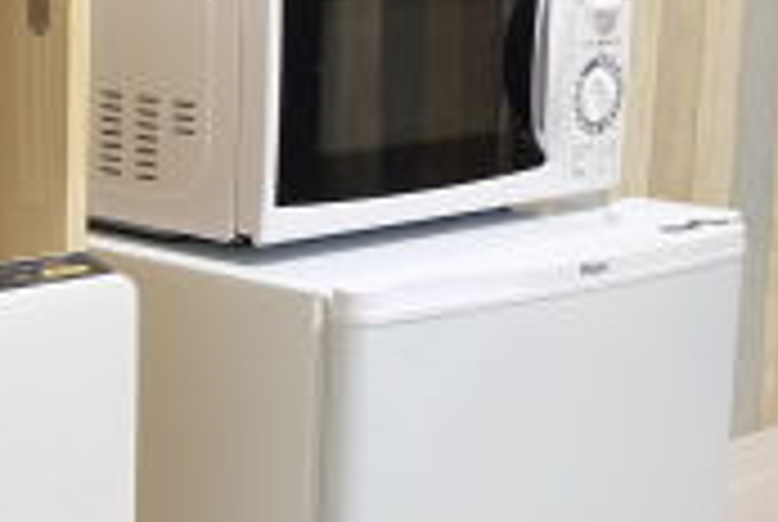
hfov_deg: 19.3
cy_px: 259
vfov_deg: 14.2
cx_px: -252
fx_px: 2100
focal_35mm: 97
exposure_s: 1/2
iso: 200
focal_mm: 16
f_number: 3.5
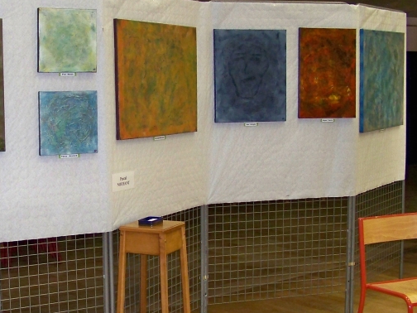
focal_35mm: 67
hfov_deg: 28.3
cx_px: 82
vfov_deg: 21.9
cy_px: 201
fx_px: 807
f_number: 2.8
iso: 200
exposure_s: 1/30
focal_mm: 5.85
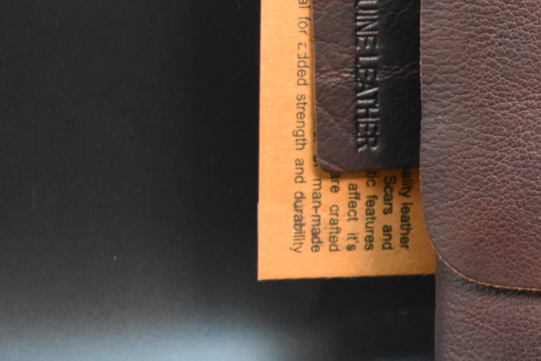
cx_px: 797
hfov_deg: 9.8
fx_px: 3080
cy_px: 126
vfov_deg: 6.7
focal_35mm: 205
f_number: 4.8
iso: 2500
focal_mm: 38
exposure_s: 1/60
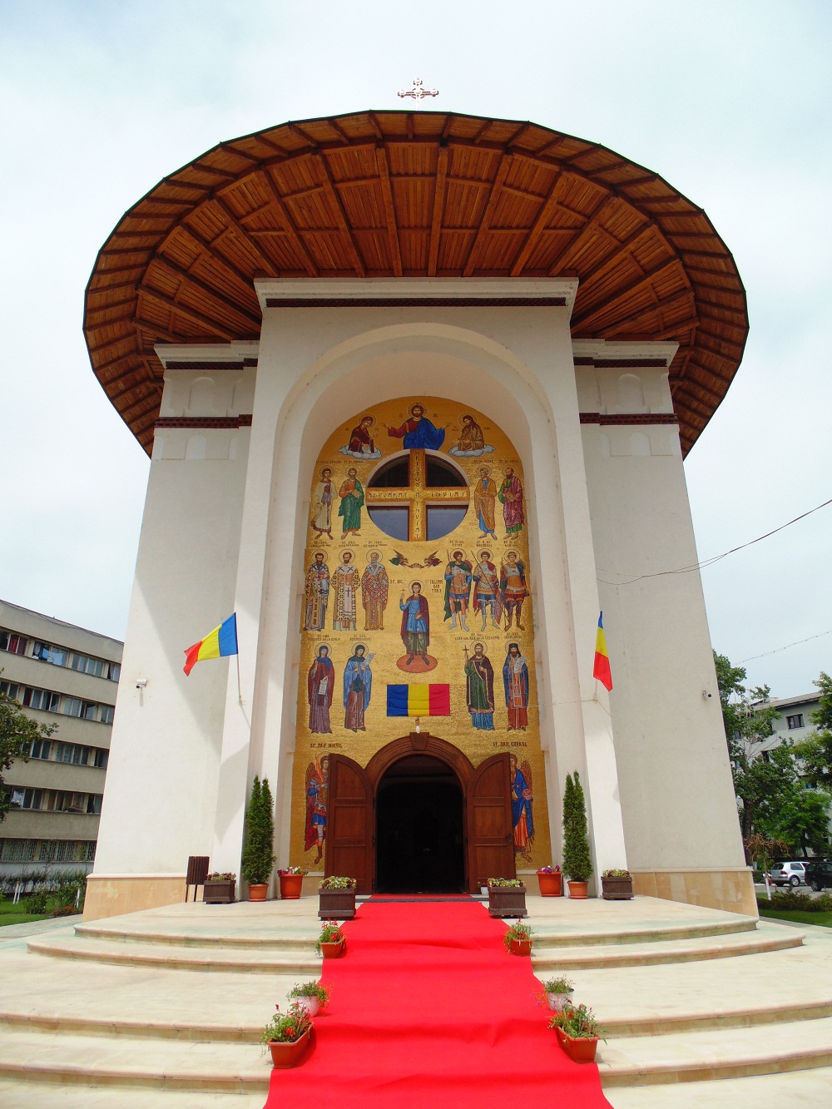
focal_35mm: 22
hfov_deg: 61.1
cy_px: 554
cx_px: 416
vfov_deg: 76.4
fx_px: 705
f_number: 9.7
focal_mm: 4
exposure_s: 1/125
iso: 80
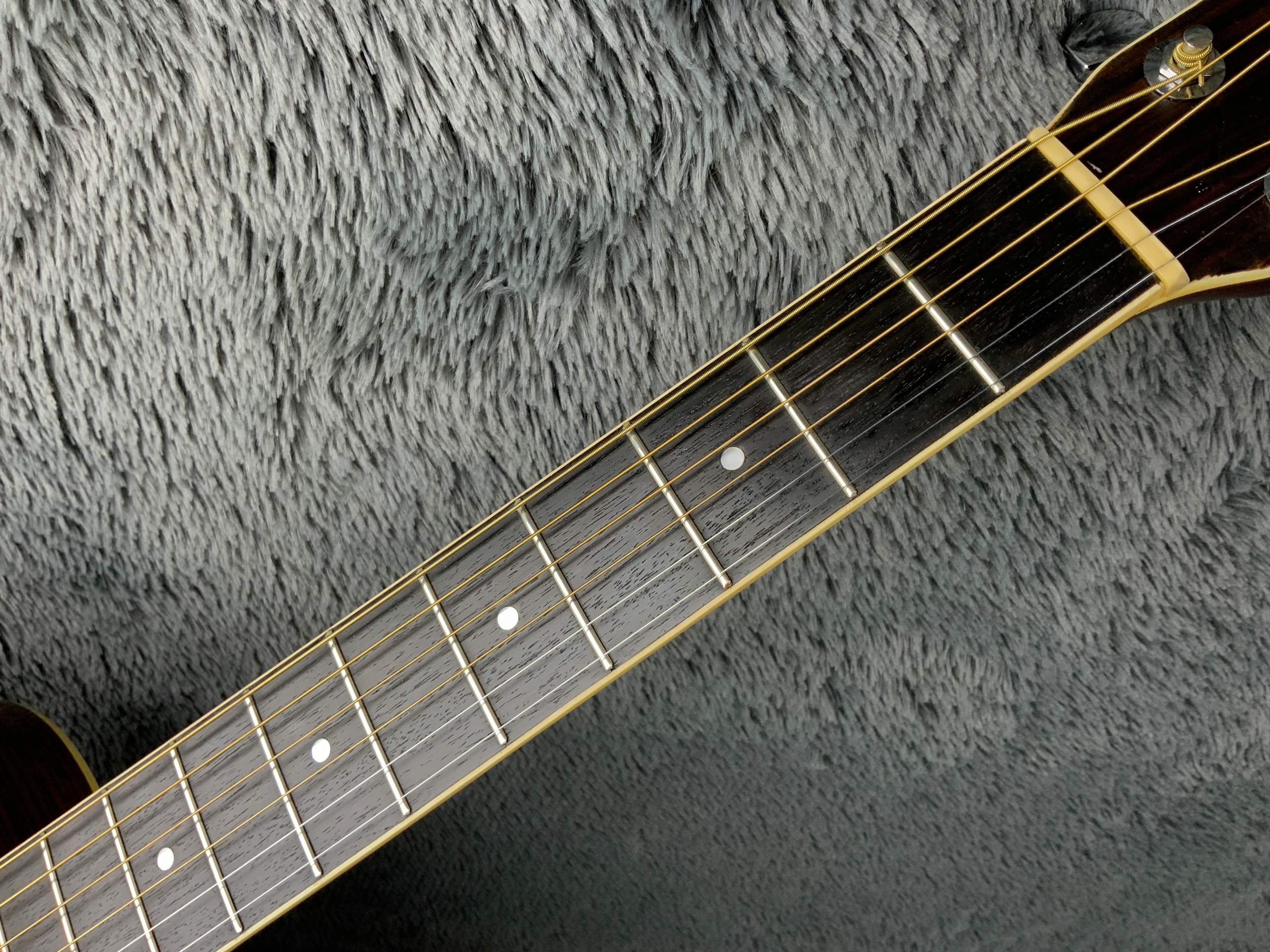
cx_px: 635
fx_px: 1064
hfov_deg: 61.7
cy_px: 476
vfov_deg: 48.2
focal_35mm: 29
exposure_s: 1/100
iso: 64
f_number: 1.8
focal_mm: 3
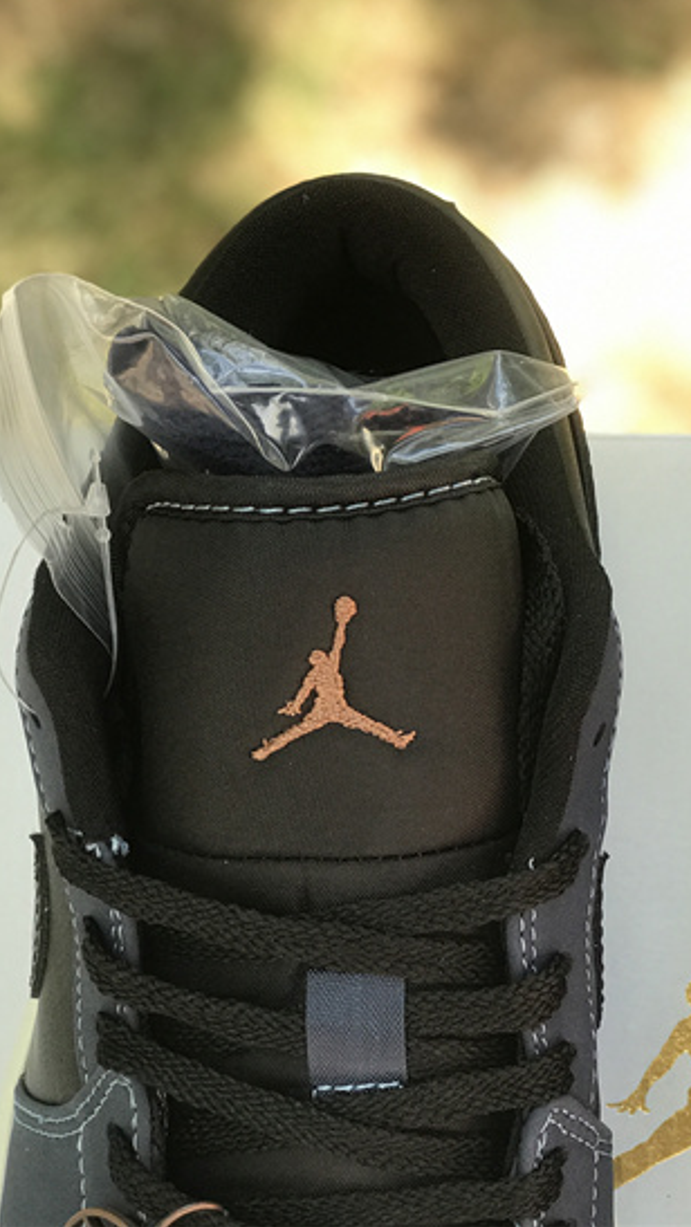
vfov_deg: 25.3
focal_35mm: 84
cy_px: 607
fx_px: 2734
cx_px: 718
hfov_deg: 14.1
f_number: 2.8
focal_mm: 6.6
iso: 25
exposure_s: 1/50
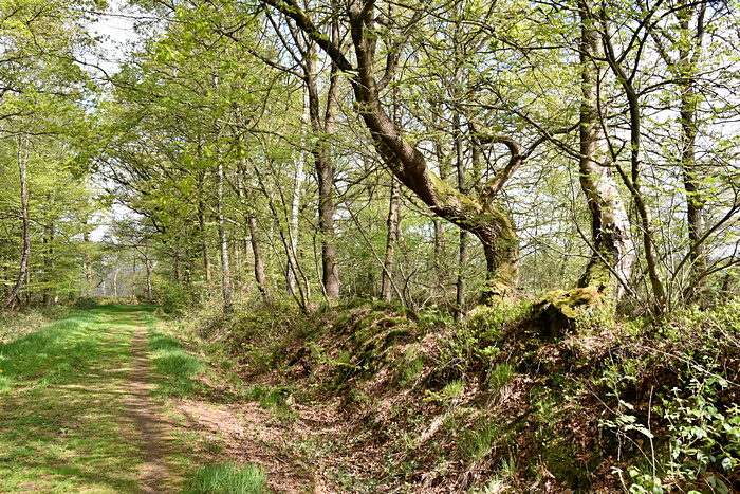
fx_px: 740
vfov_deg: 36.9
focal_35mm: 36
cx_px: 370
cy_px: 247
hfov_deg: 53.1
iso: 250
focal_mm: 24
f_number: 7.1
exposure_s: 1/200
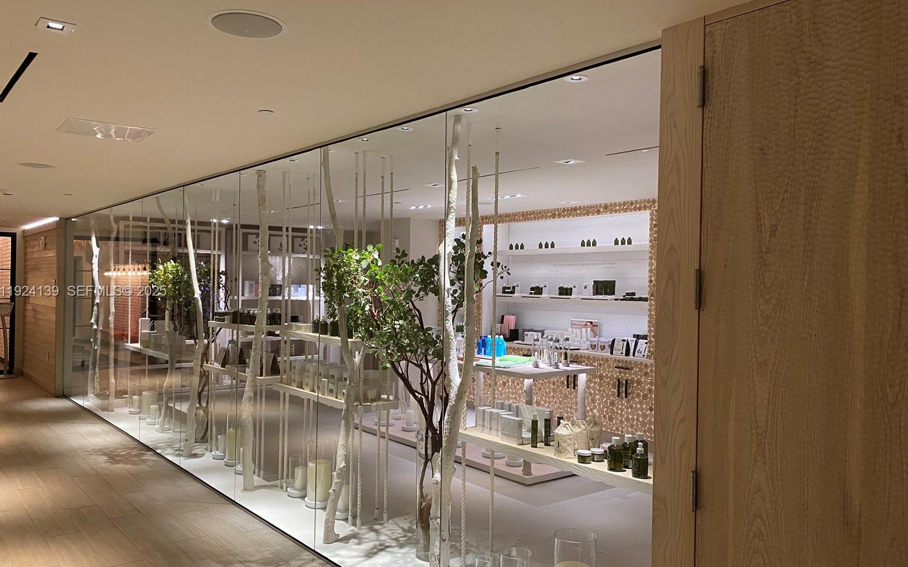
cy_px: 292
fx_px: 693
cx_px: 449
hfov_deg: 66.5
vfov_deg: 44.5
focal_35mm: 28
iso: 160
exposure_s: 1/45
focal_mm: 4.25
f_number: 1.8
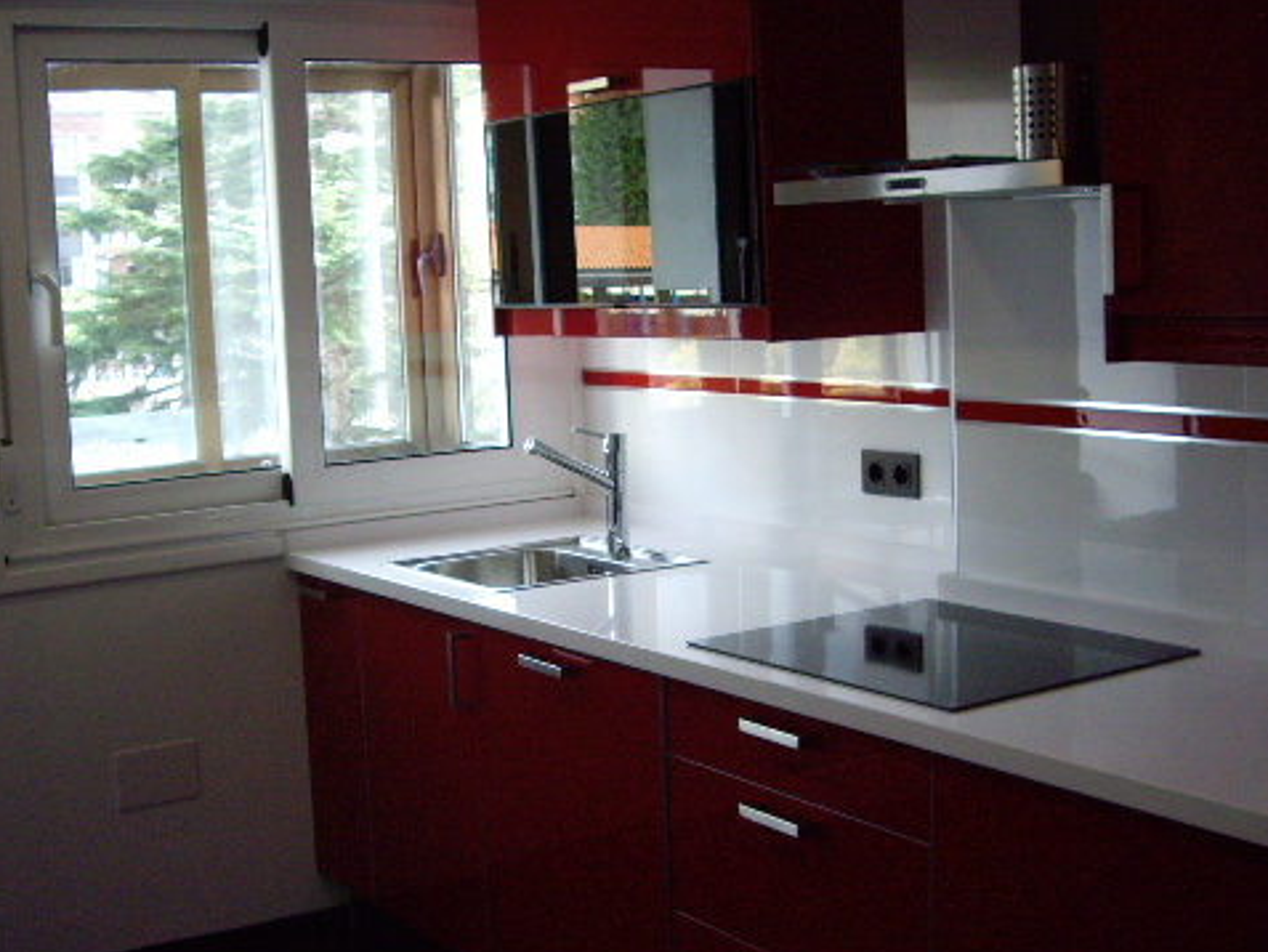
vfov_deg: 28.6
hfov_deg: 37.5
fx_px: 1869
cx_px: 587
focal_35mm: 51
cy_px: 524
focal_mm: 6.2
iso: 200
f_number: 2.7
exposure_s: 1/60
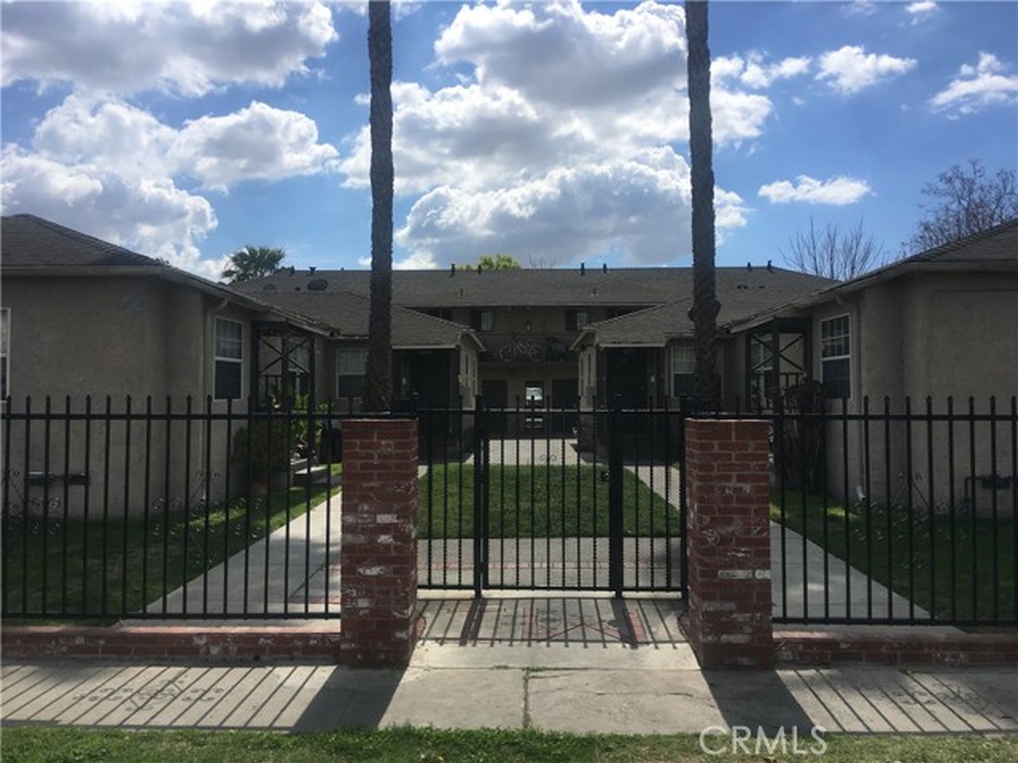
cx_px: 509
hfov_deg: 61.7
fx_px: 853
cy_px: 382
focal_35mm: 29
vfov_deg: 48.2
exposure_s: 1/2959
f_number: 2.2
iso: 25
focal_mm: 4.15
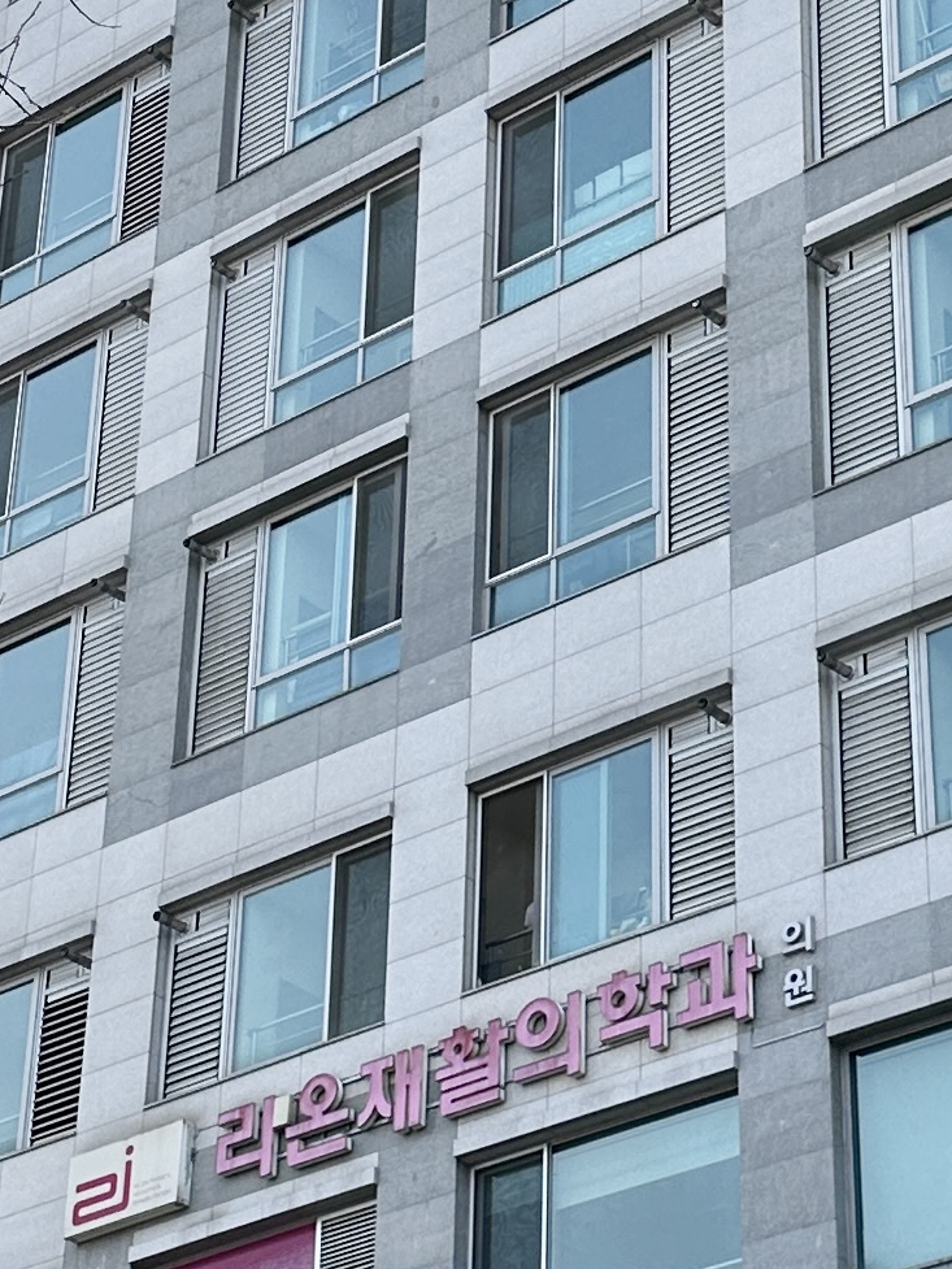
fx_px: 3629
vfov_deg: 19.8
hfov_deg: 14.9
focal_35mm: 99
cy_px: 609
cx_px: 521
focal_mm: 6.86
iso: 80
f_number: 1.78
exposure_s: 1/1227
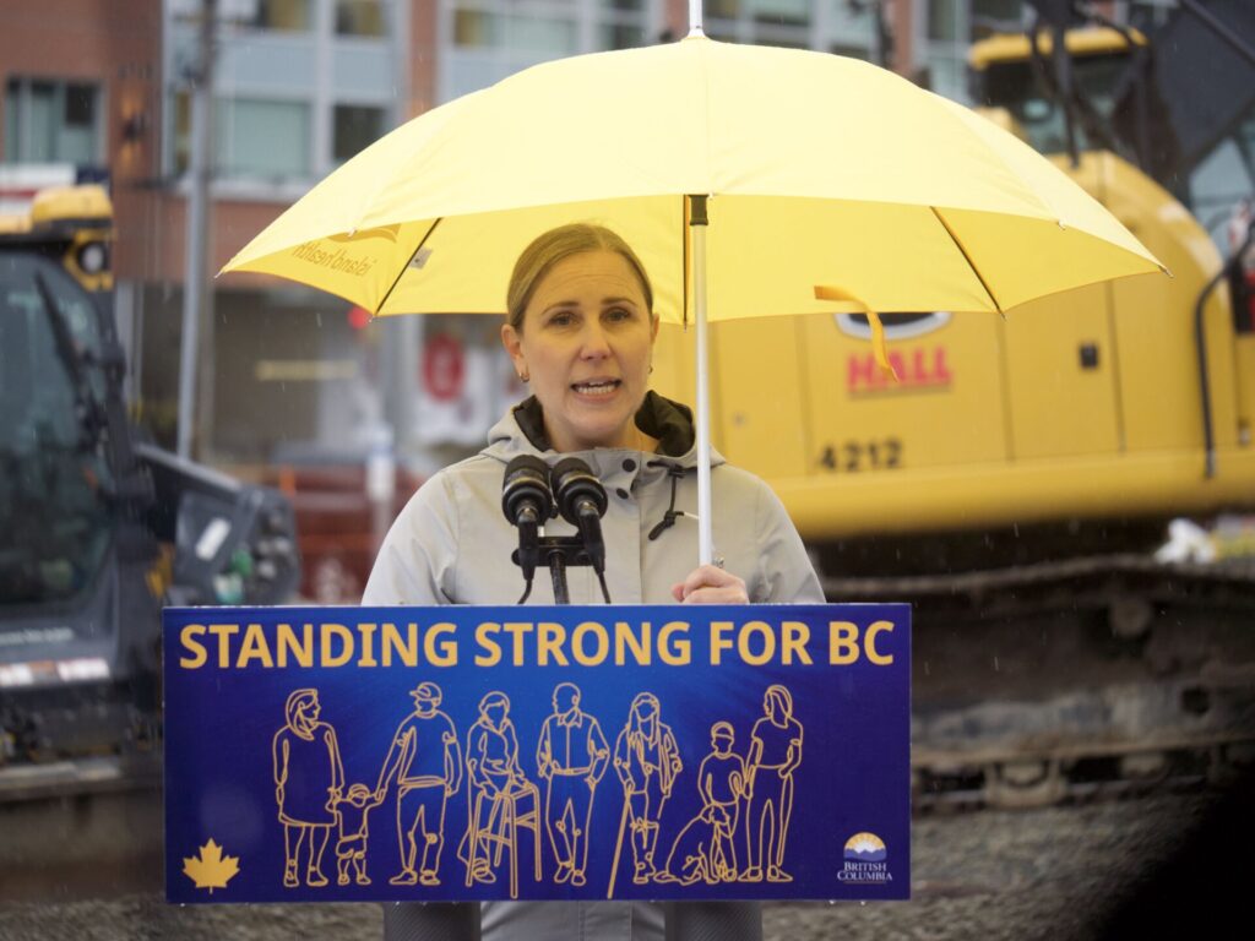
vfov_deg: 9.6
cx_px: 628
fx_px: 5620
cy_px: 470
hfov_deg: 12.7
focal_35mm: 155
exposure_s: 1/500
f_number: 2.8
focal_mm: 75
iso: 640
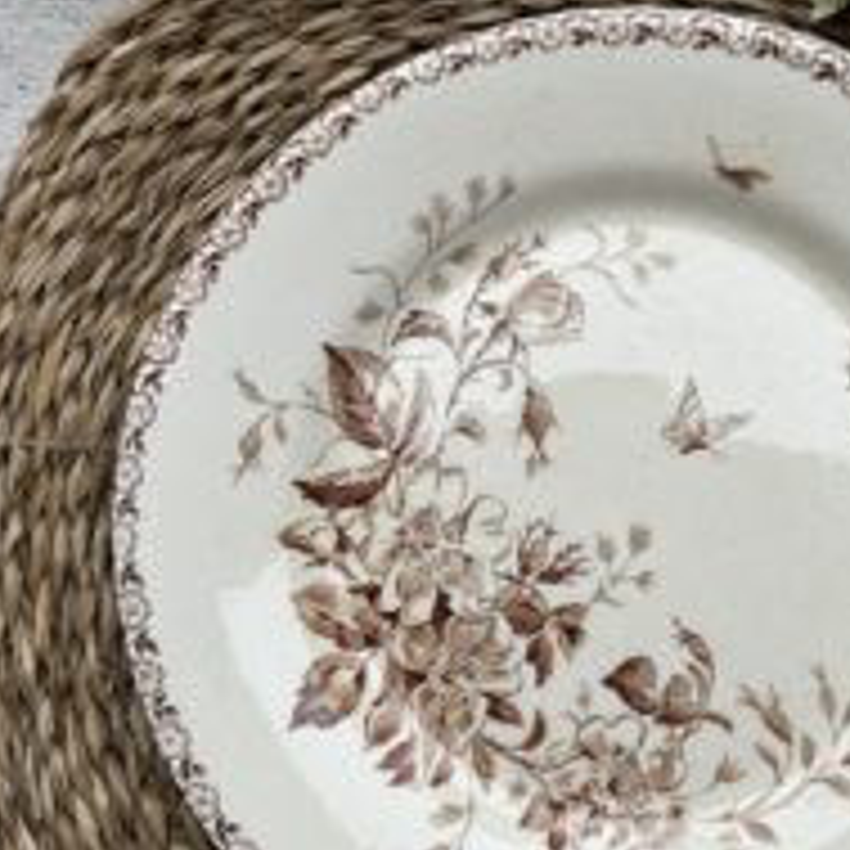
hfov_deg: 36.8
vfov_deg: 37.3
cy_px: 315
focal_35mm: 45
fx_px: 1250
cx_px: 621
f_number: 1.78
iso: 80
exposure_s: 1/1495
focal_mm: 6.86
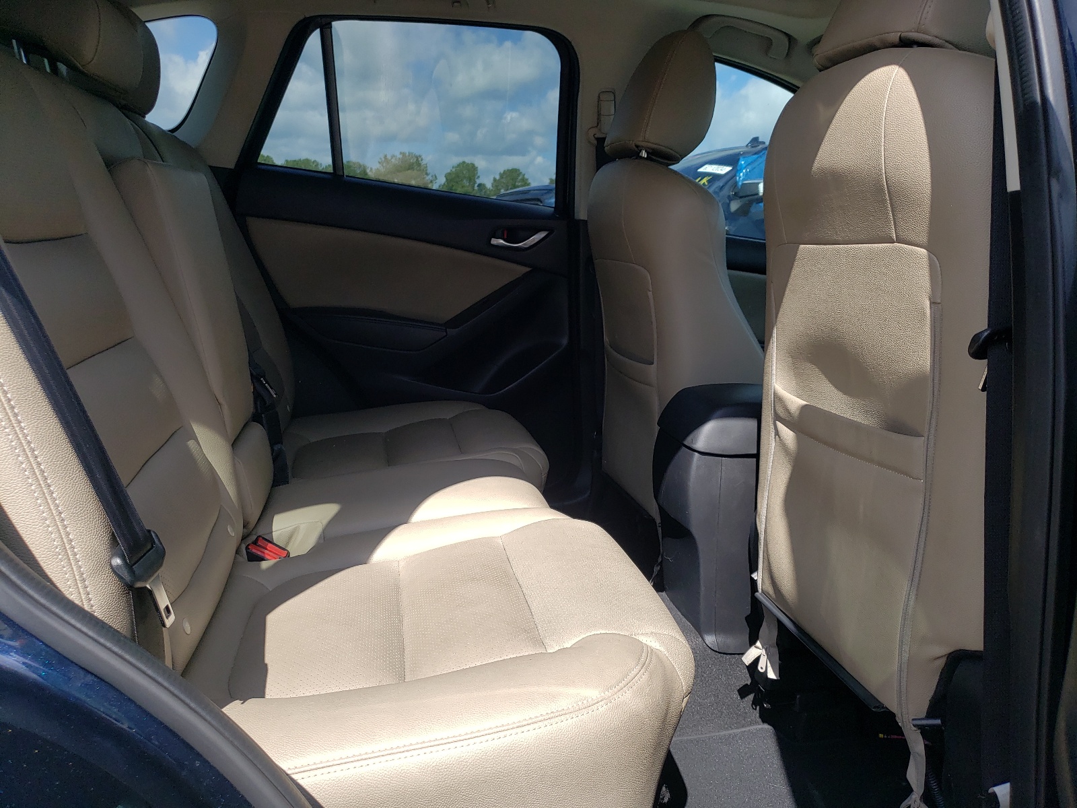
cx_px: 538
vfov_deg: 53.1
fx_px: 809
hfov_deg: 67.3
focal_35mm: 26
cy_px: 404
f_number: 1.5
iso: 50
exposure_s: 1/1250
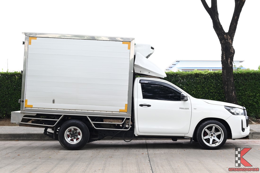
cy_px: 86
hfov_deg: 36.3
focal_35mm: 55
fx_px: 397
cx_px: 130
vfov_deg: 24.6
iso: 320
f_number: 7.1
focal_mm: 37
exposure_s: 1/160
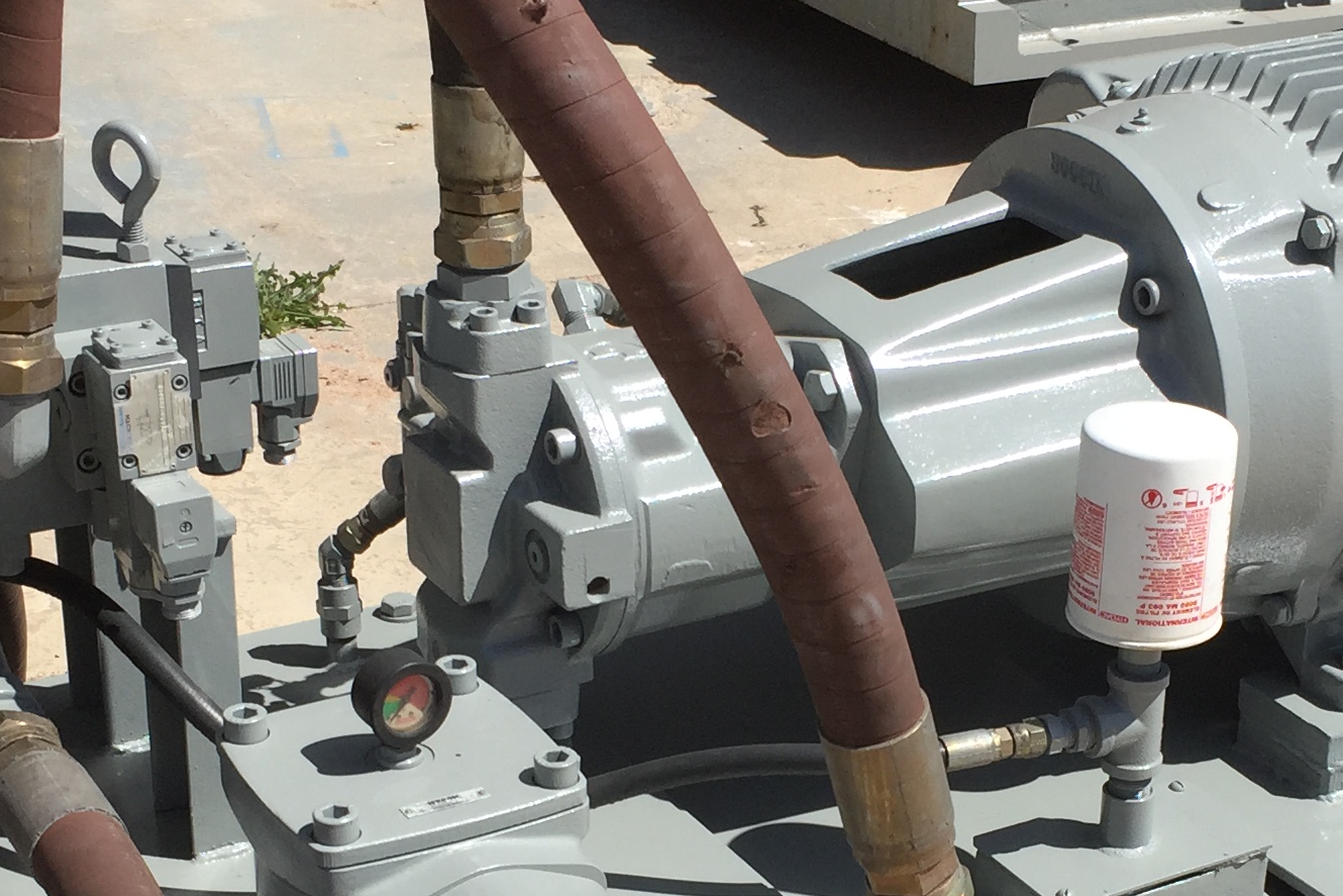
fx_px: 2761
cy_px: 735
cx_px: 839
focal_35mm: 74
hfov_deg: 27.3
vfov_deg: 18.2
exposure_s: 1/2475
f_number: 2.2
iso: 32
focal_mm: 4.15
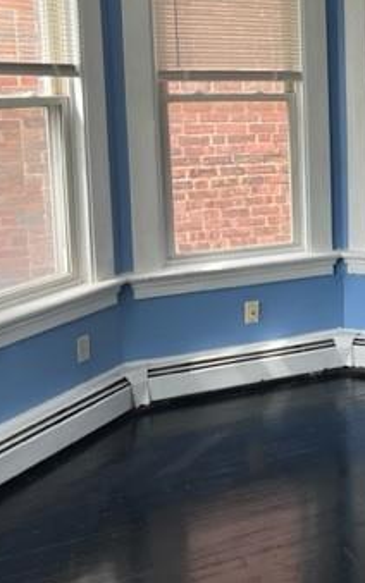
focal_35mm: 52
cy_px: 175
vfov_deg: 38.2
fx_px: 827
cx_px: 484
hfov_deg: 22.1
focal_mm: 5.7
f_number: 1.5
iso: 50
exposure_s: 1/120
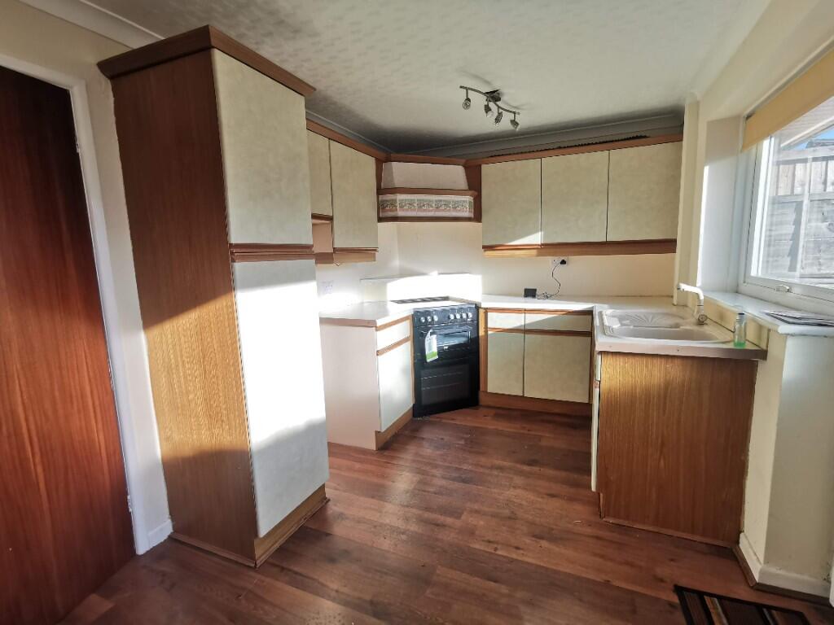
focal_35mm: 17
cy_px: 312
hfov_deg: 91.0
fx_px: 410
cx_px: 417
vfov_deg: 74.7
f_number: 2.2
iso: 50
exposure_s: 1/156
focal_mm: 2.26
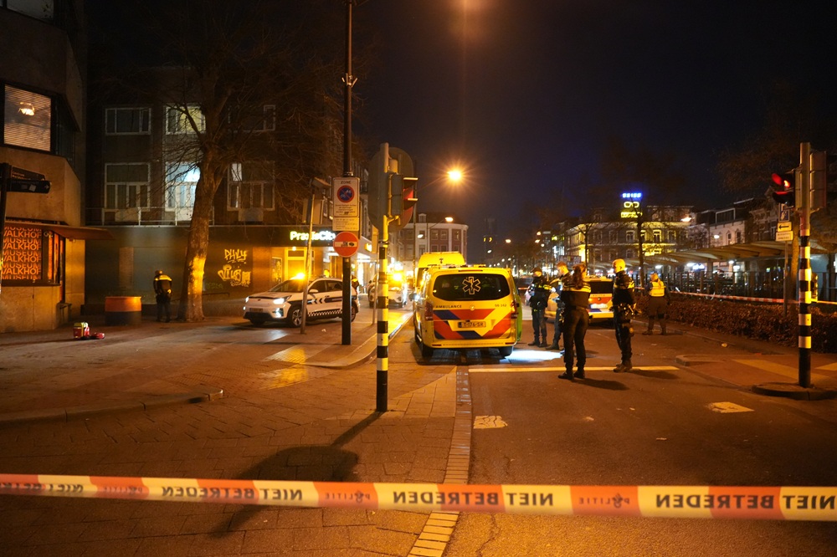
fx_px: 558
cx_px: 418
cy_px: 278
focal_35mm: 24
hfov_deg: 73.8
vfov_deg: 53.1
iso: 12800
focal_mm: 24
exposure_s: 1/30
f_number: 4
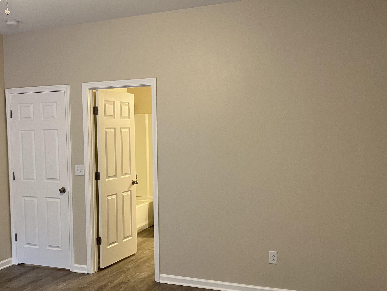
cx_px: 155
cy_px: 168
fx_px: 447
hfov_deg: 46.5
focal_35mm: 40
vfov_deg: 35.9
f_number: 1.8
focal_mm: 3.99
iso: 200
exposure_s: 1/60
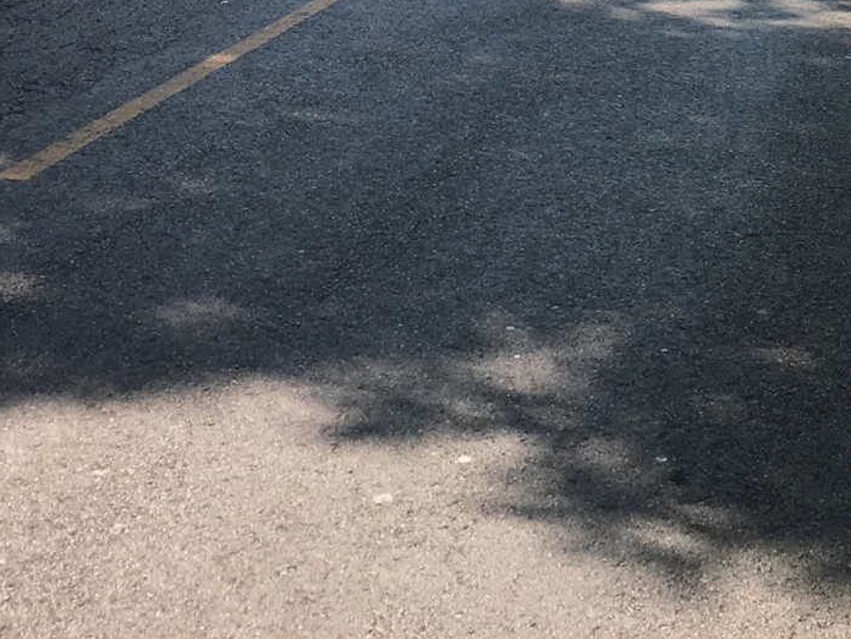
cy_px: -236
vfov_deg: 16.4
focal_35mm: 84
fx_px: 2065
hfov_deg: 22.7
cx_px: 780
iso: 25
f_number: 2.2
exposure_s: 1/754
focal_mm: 4.15
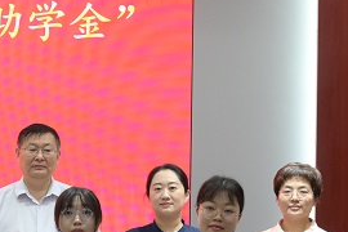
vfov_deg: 8.1
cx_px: -171
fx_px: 1624
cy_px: 241
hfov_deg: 11.7
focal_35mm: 168
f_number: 4.5
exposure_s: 1/80
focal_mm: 42
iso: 800
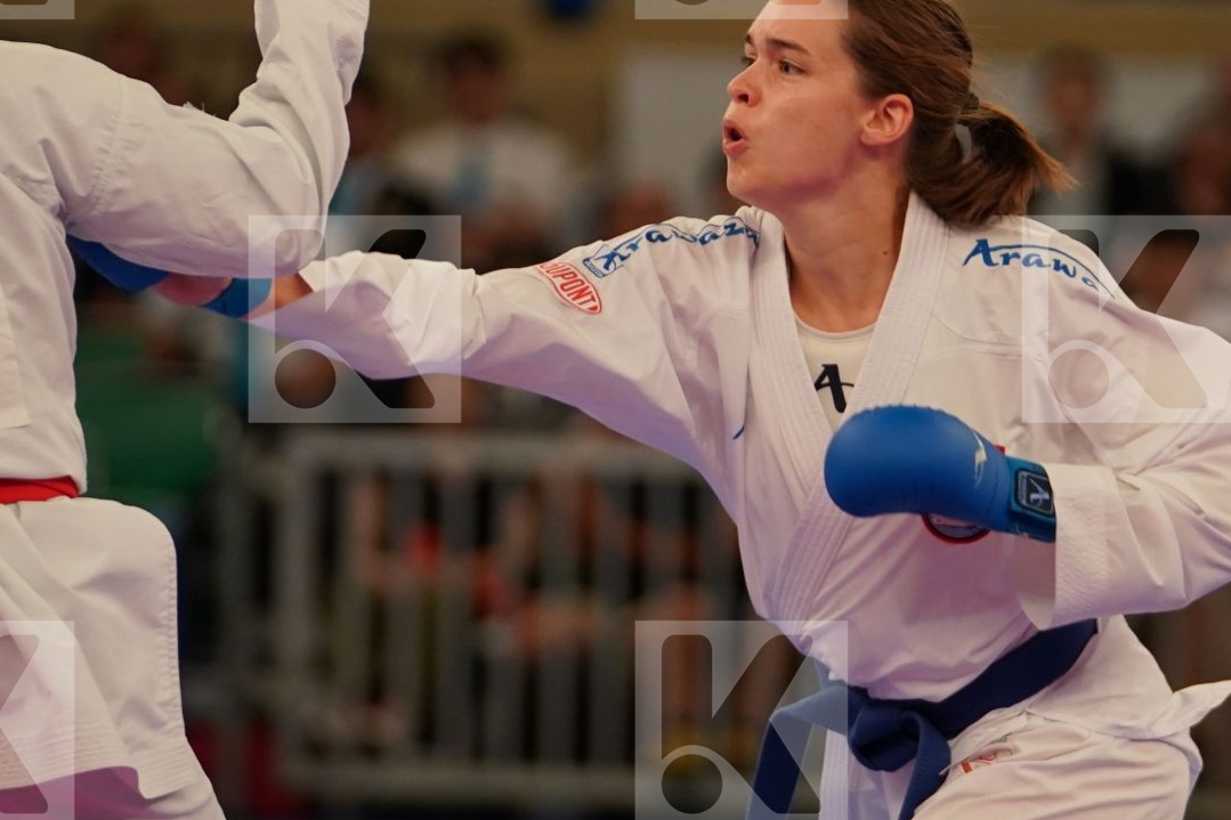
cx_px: 742
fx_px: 13572
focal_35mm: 397
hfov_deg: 5.2
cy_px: 319
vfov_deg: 3.5
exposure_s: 1/1000
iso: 1250
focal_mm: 159
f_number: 2.8
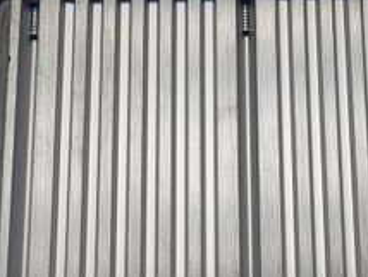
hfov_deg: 23.2
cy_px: 179
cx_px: 236
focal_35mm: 84
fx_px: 894
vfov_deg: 17.6
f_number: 3.2
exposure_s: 1/100
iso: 100
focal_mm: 5.4
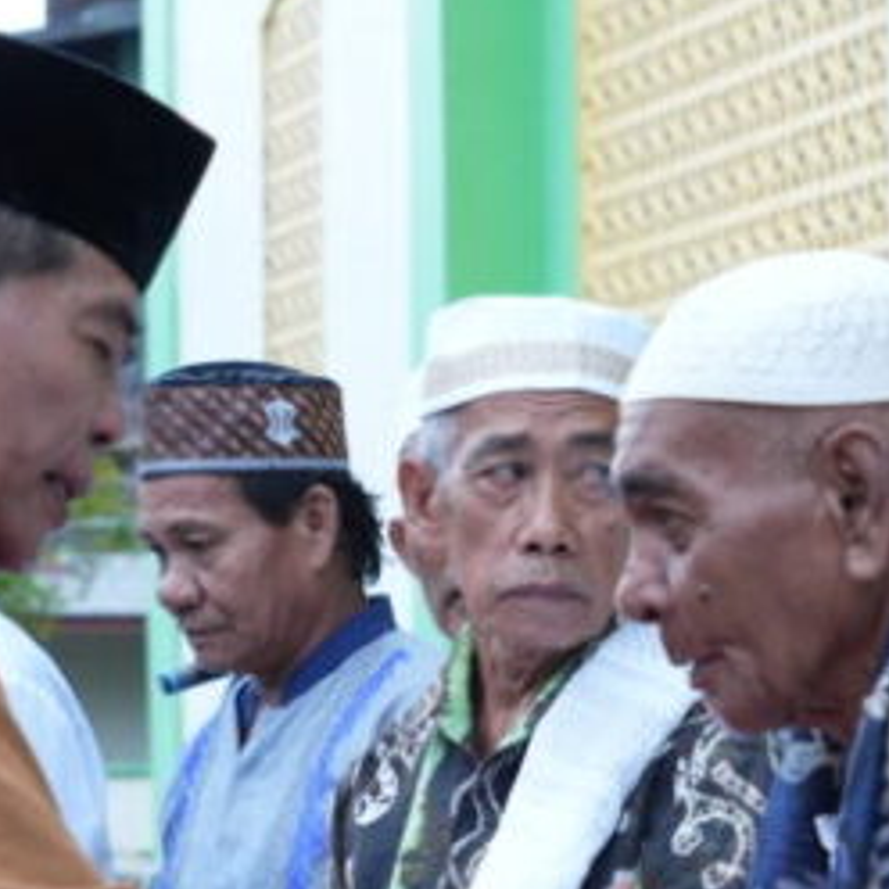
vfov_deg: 10.8
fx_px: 4707
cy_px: 678
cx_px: 520
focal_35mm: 162
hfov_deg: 10.8
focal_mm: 63
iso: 3200
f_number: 6.3
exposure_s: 1/100
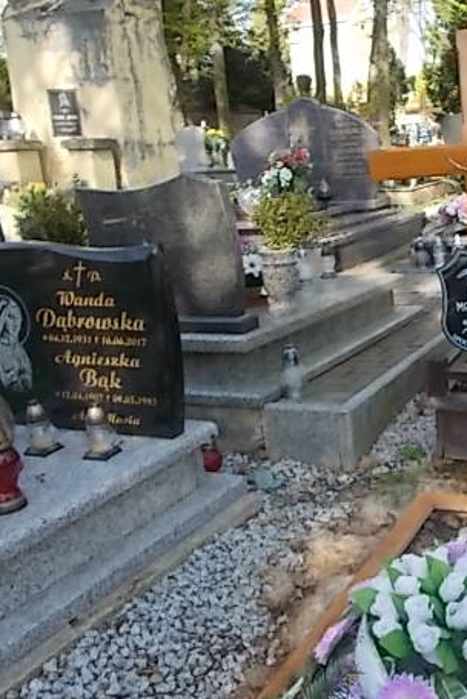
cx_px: 426
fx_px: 738
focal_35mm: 38
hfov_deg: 33.2
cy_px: 367
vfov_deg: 50.6
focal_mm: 4.6
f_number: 3.2
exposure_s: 1/125
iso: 80
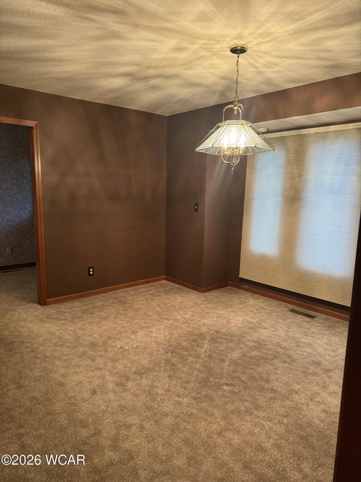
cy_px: 241
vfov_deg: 71.6
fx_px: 334
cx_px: 180
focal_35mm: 24
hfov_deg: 56.8
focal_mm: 6.76
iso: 320
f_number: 1.78
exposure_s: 1/60
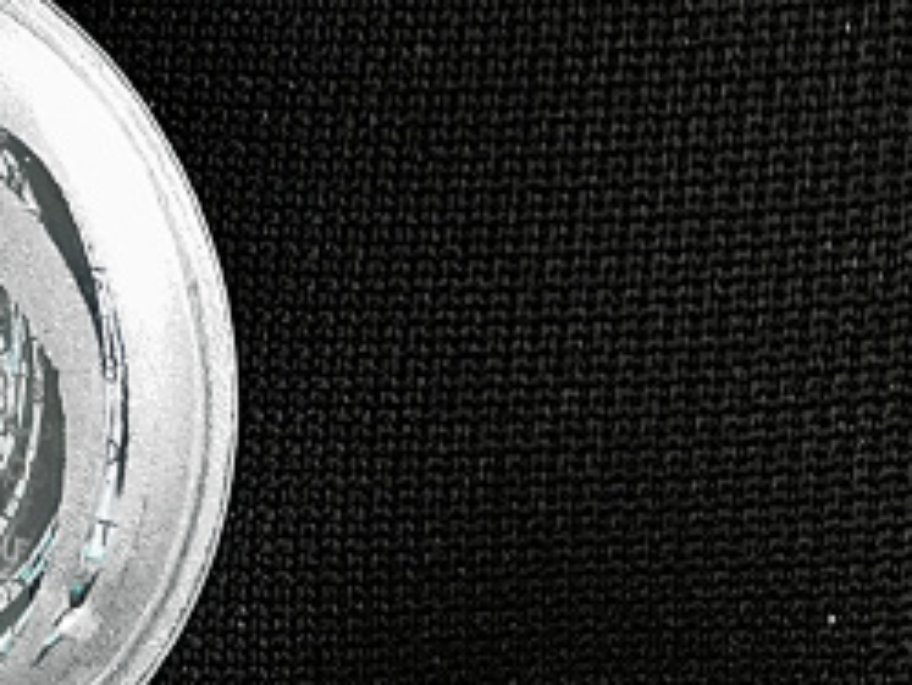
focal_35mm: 195
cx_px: -385
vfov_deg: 7.6
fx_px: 5140
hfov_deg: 9.9
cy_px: 209
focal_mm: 5.58
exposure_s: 1/36
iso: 200
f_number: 1.8
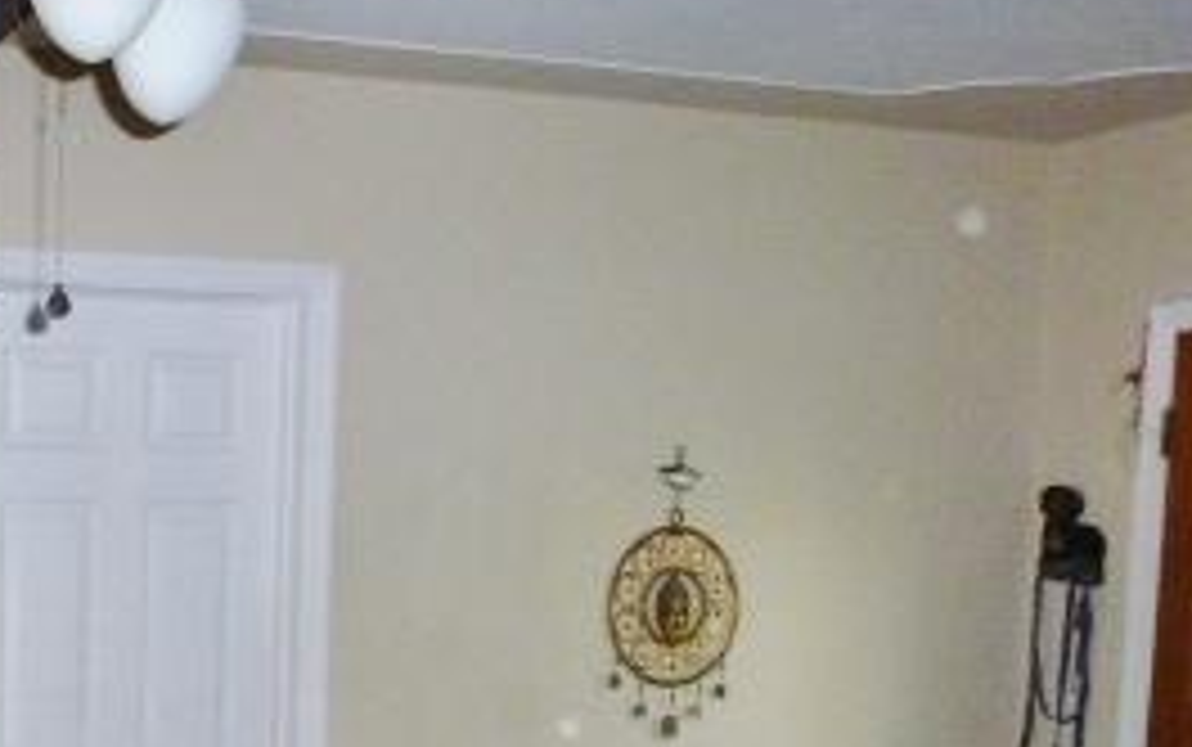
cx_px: -139
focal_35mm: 64
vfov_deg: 19.6
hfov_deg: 28.8
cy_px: 792
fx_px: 2080
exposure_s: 1/60
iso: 200
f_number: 3.3
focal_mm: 4.3
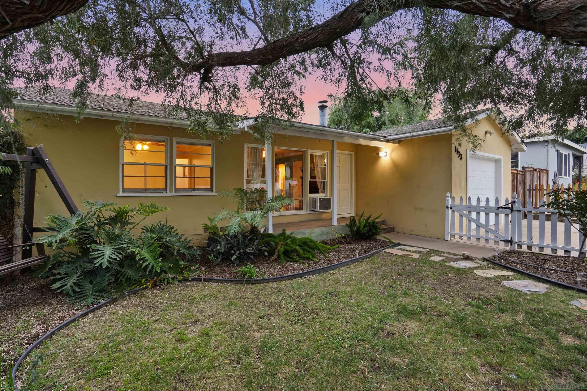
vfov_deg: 73.7
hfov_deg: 96.7
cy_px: 196
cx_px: 294
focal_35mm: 16
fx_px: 261
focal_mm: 16
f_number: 11
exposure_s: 1/13
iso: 500
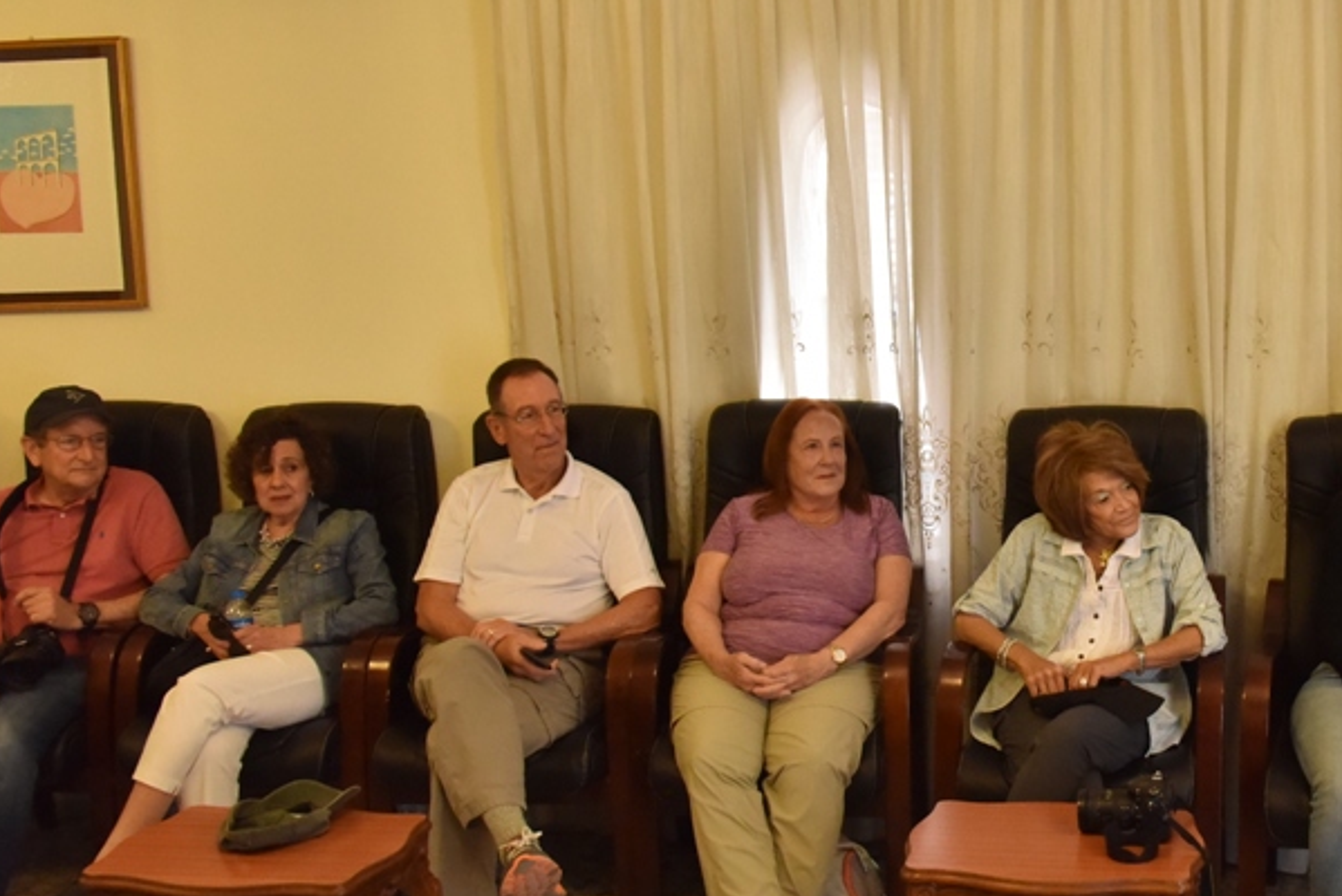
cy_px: 469
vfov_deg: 32.7
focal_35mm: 41
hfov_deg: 45.5
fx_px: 1529
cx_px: 1028
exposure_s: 1/250
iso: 3200
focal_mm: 24
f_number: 8
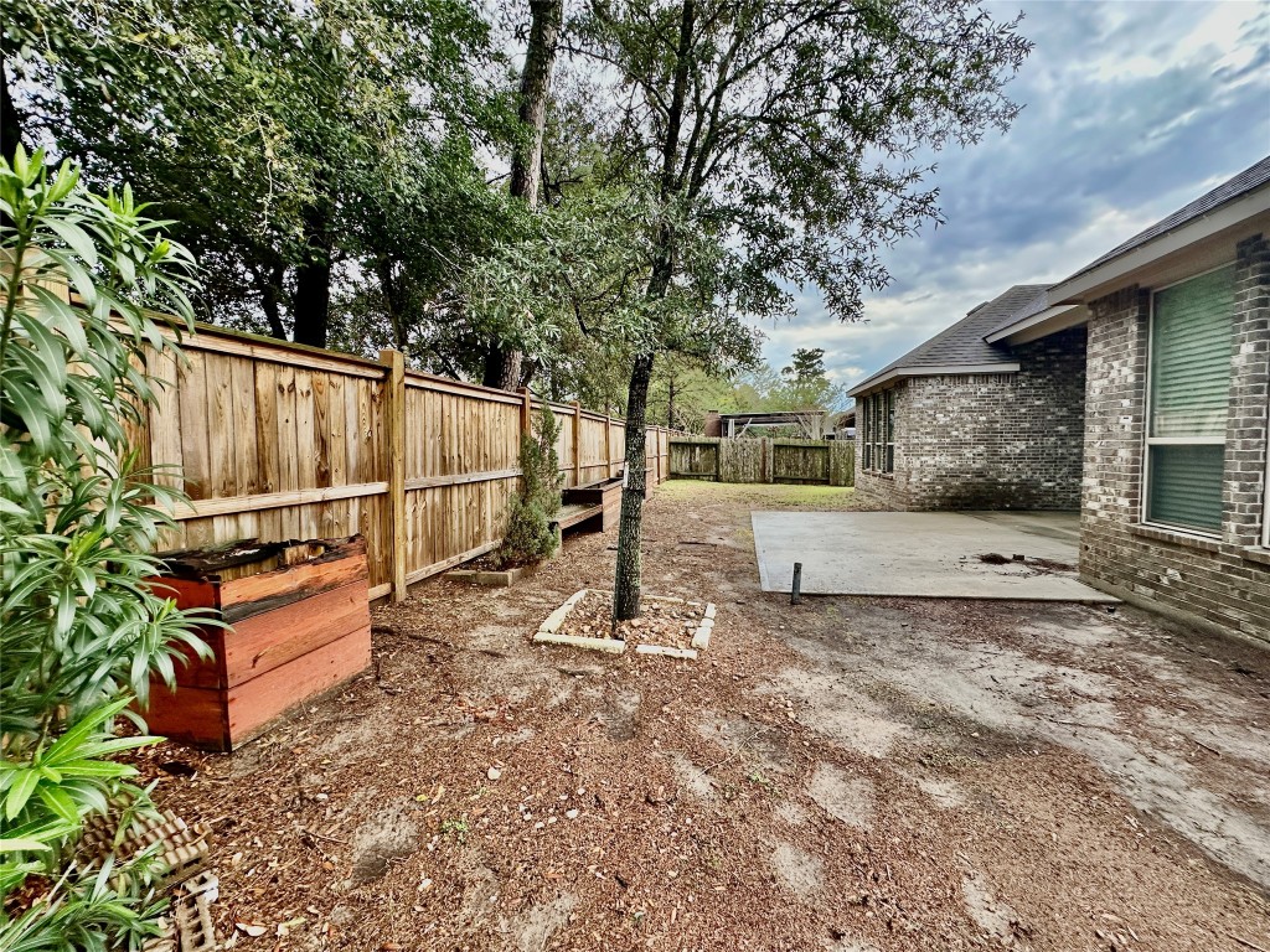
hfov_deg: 102.1
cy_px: 476
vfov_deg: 85.7
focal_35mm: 14
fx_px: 514
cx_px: 635
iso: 160
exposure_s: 1/99
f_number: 2.2
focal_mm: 2.22
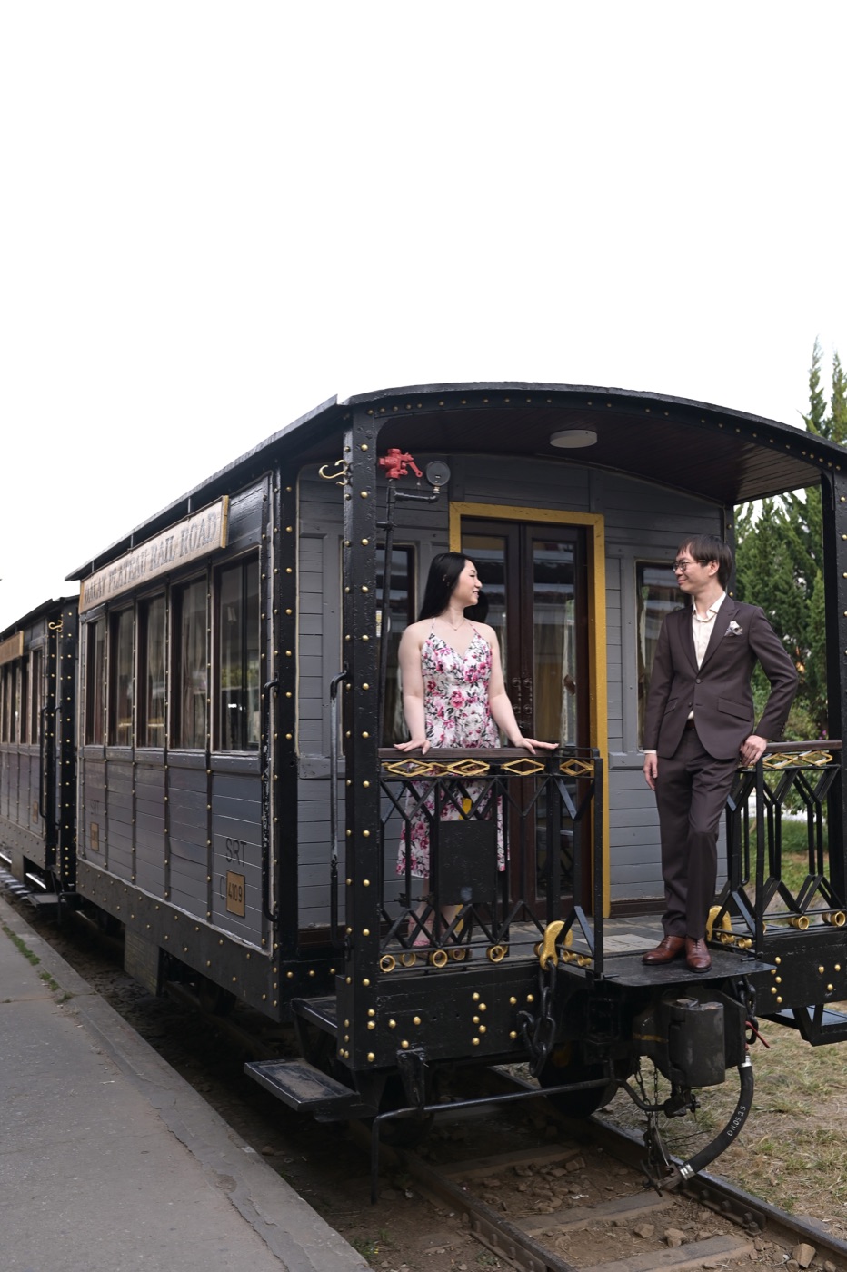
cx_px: 424
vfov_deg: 54.5
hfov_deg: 37.8
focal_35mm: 35
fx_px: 1236
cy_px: 636
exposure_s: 1/250
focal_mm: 35
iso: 250
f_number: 3.5
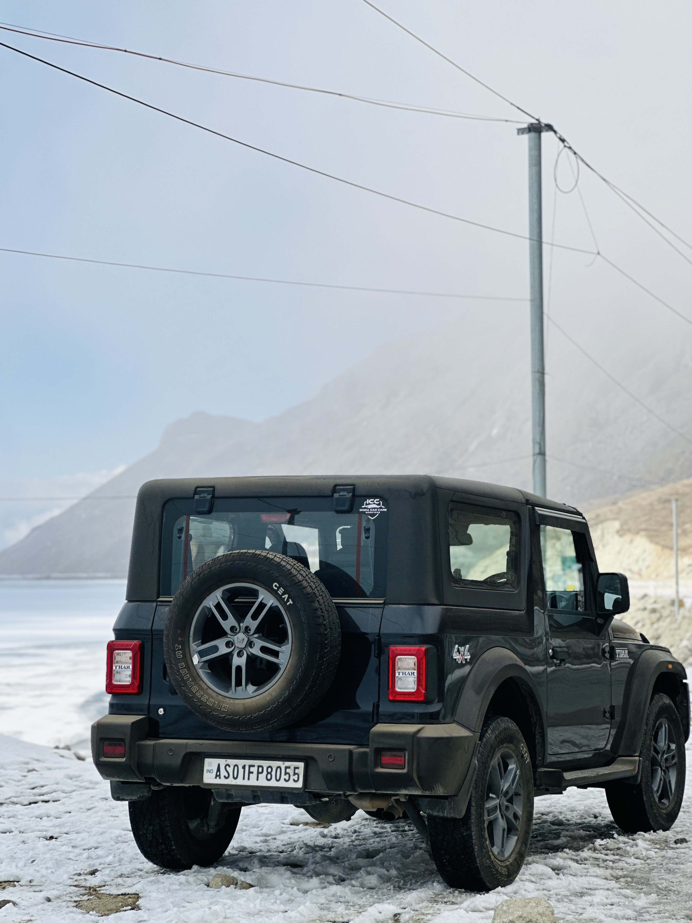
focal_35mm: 77
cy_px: 462
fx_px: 2052
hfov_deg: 19.1
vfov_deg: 25.3
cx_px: 346
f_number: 2.8
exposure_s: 1/815
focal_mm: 9
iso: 32
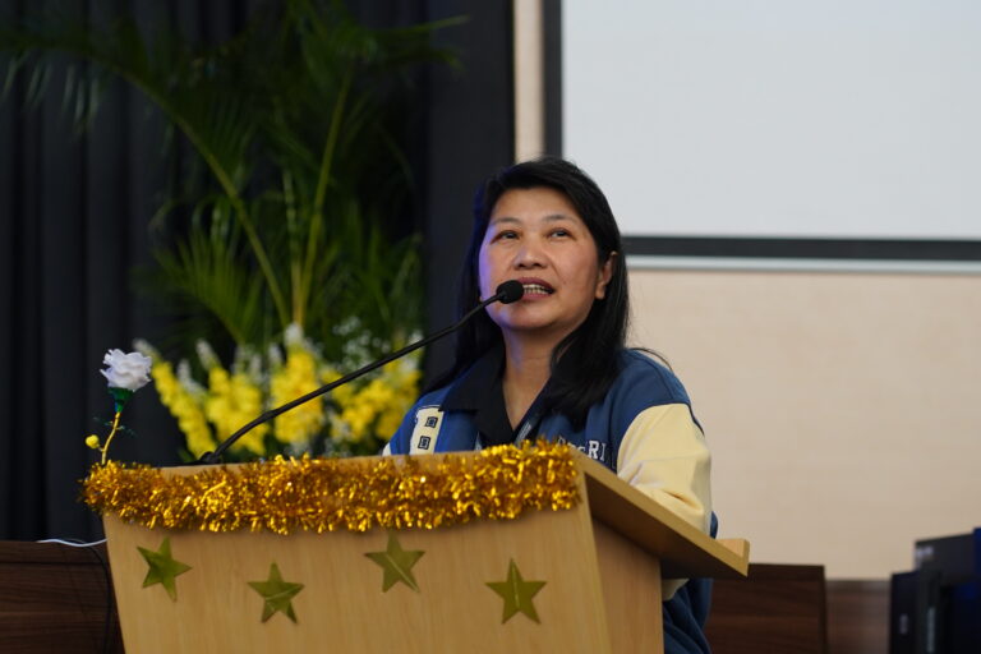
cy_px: 327
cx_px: 490
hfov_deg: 16.1
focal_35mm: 127
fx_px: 3460
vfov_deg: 10.8
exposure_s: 1/100
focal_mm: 85
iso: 1600
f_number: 2.8
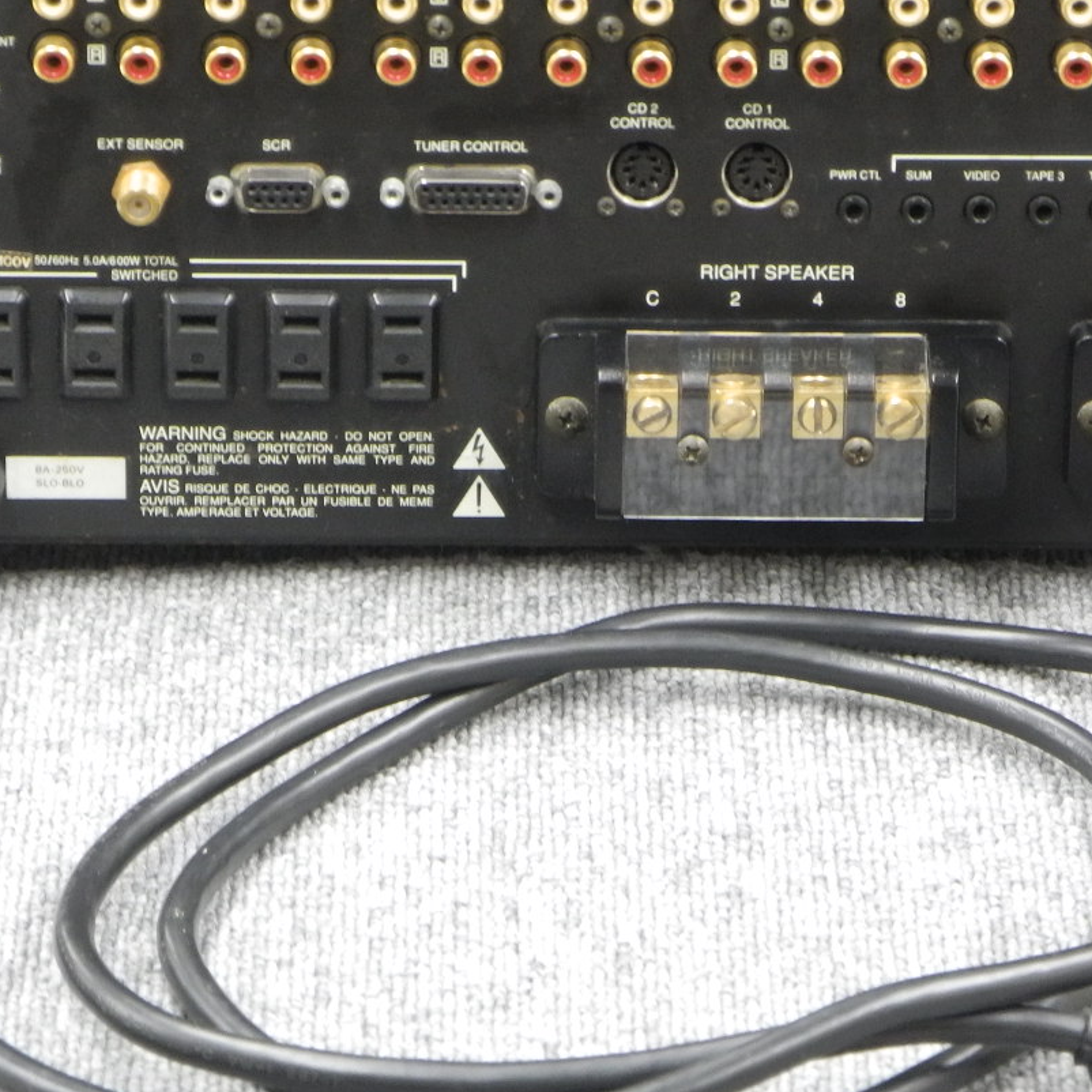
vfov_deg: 7.4
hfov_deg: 7.4
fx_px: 8494
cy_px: 530
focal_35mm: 238
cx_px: 647
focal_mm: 28.9
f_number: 5
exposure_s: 1/10
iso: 400
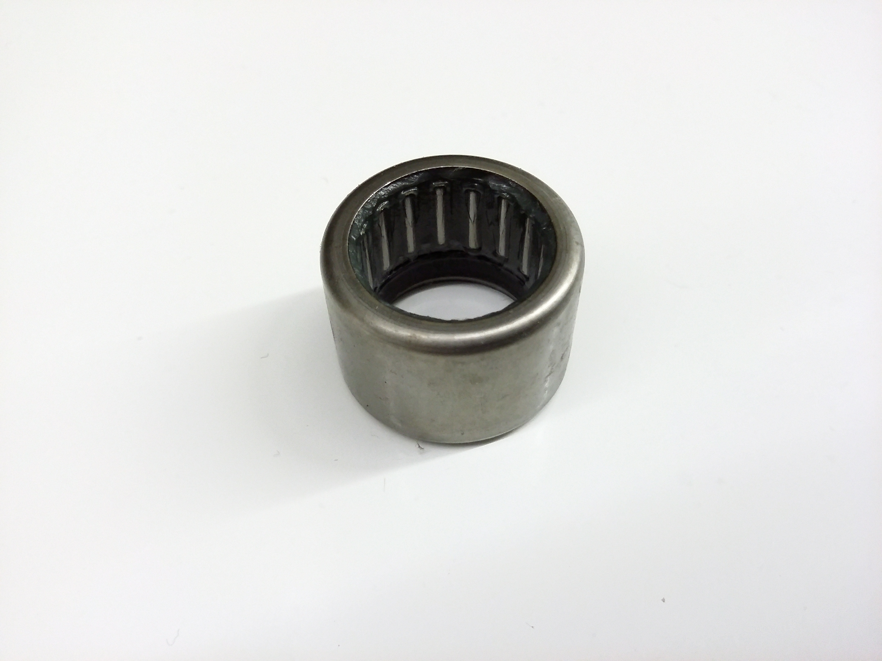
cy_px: 330
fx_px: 815
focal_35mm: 32
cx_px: 441
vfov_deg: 44.2
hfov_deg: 56.8
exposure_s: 1/15
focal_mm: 3.4
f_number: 2.4
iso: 250
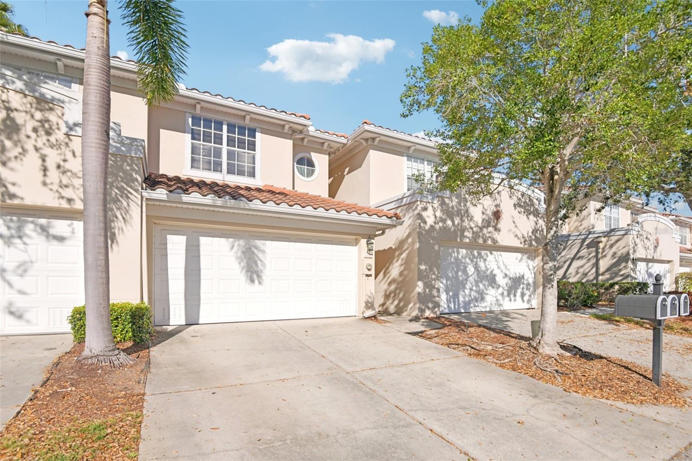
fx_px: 307
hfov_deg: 96.7
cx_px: 346
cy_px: 230
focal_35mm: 16
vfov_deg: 73.7
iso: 400
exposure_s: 1/2500
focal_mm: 16
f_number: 8
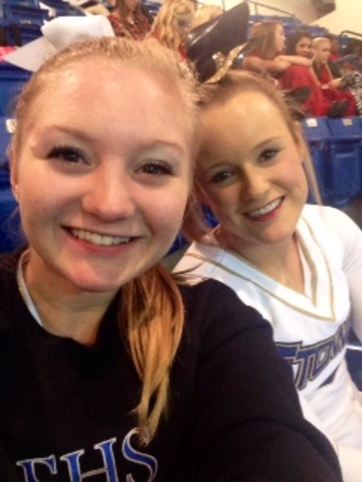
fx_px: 488
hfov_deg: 40.7
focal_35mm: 35
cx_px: 181
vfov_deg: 52.6
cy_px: 241
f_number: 2.4
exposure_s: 1/24
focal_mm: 2.18
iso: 250
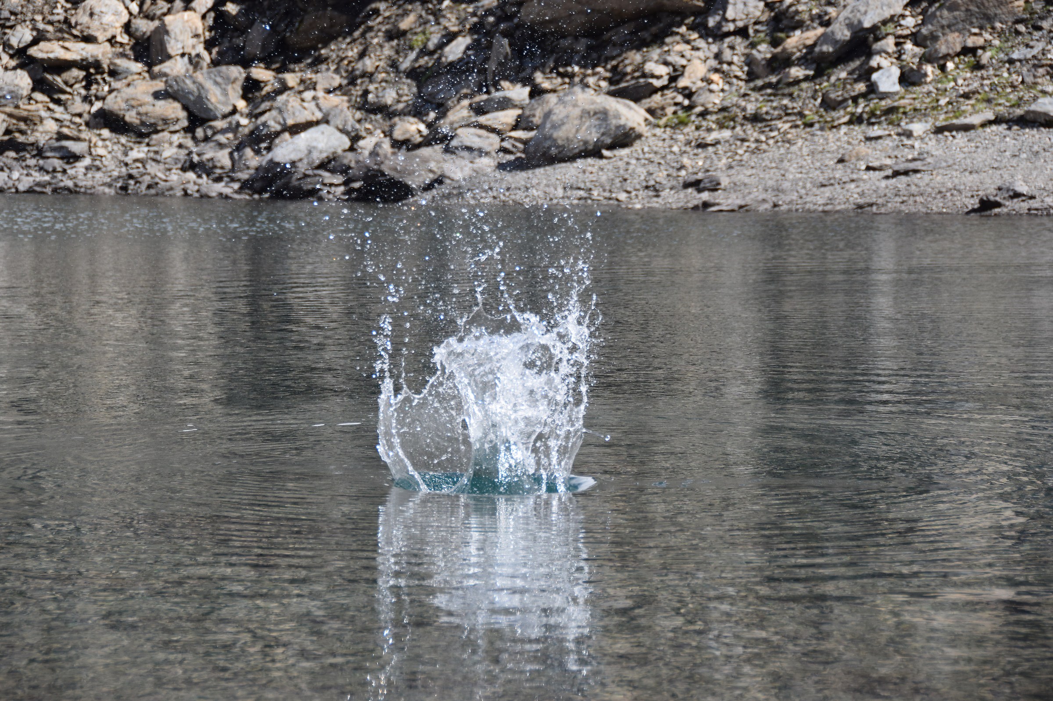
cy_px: 350
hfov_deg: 16.7
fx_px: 3597
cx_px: 526
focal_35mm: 123
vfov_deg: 11.1
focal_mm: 82
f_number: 5.6
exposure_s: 1/1600
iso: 400
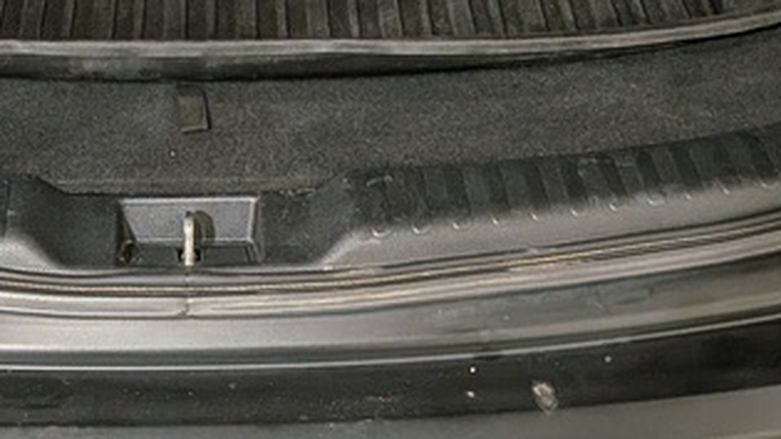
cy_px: -392
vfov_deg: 12.7
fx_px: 1760
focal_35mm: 85
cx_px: 196
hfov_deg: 24.7
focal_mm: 4.53
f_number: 1.7
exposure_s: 1/76.7
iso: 23
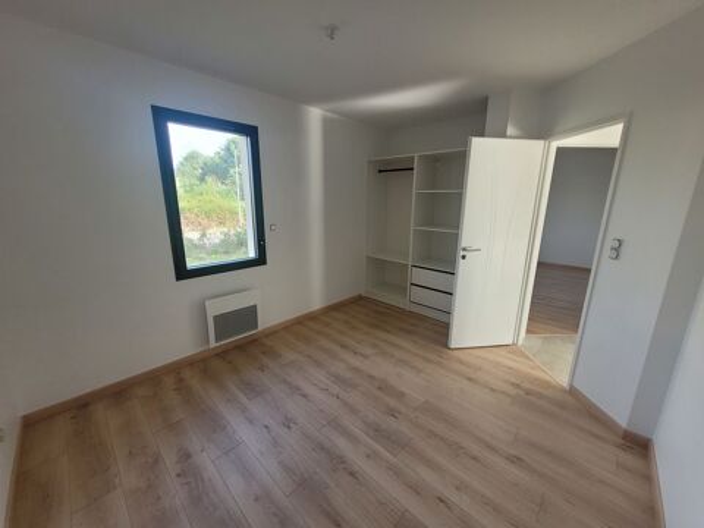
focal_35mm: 13
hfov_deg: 106.2
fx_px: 264
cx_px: 352
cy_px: 264
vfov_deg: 89.9
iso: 80
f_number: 2.2
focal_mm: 1.74
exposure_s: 1/100
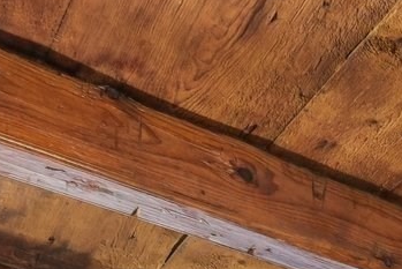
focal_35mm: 88
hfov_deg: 17.1
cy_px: 766
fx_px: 983
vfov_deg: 11.1
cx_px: 801
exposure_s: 1/4
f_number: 5.6
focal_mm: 10
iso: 400
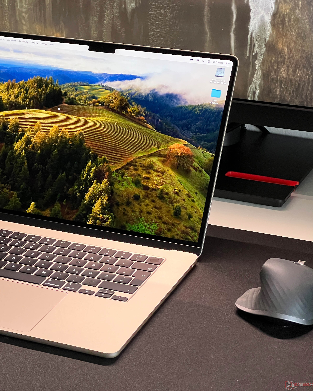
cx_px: 72
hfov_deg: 15.2
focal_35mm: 101
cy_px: 195
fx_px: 1170
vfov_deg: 19.0
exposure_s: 1/60
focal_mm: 9
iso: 500
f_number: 2.8
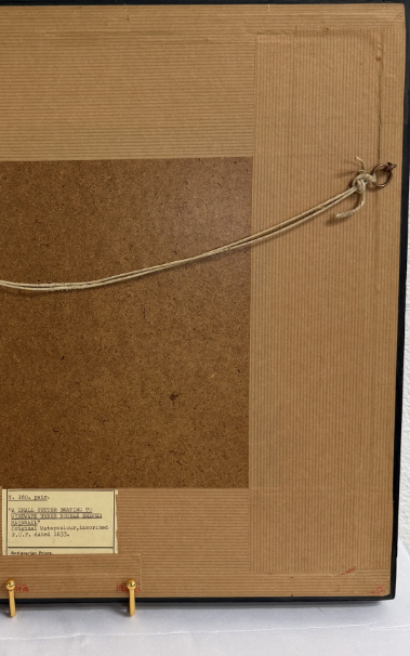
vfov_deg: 47.2
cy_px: 310
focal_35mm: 42
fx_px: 751
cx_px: 54
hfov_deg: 29.5
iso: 200
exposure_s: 1/100
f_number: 1.8
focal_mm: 6.8
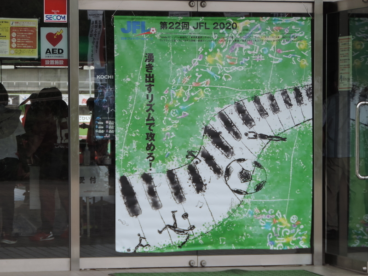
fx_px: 1807
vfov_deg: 8.7
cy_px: 138
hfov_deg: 11.6
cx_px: 184
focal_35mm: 170
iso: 80
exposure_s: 1/250
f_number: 4.5
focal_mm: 30.3
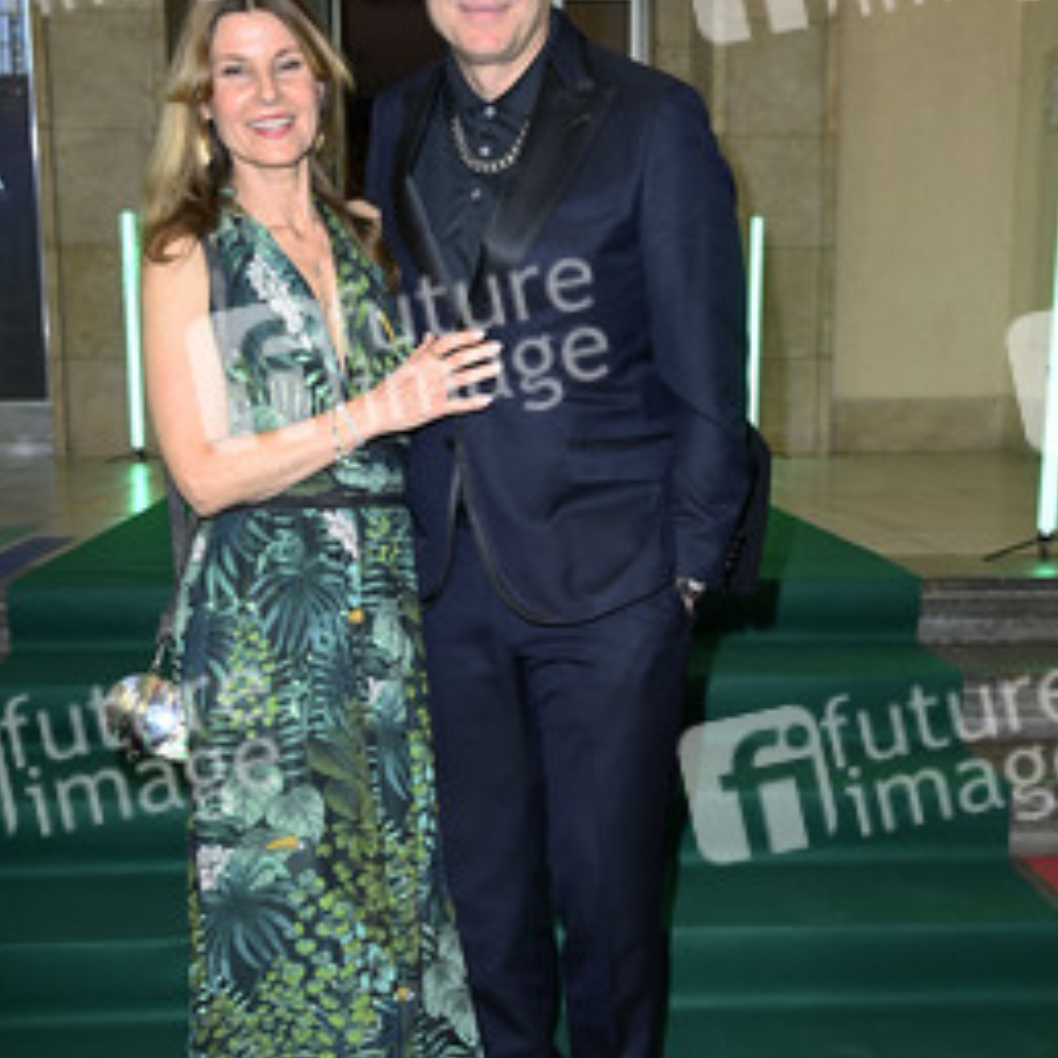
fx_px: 1591
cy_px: 562
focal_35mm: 46
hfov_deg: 36.8
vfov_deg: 36.8
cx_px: 517
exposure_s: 1/125
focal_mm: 35
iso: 1600
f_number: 5
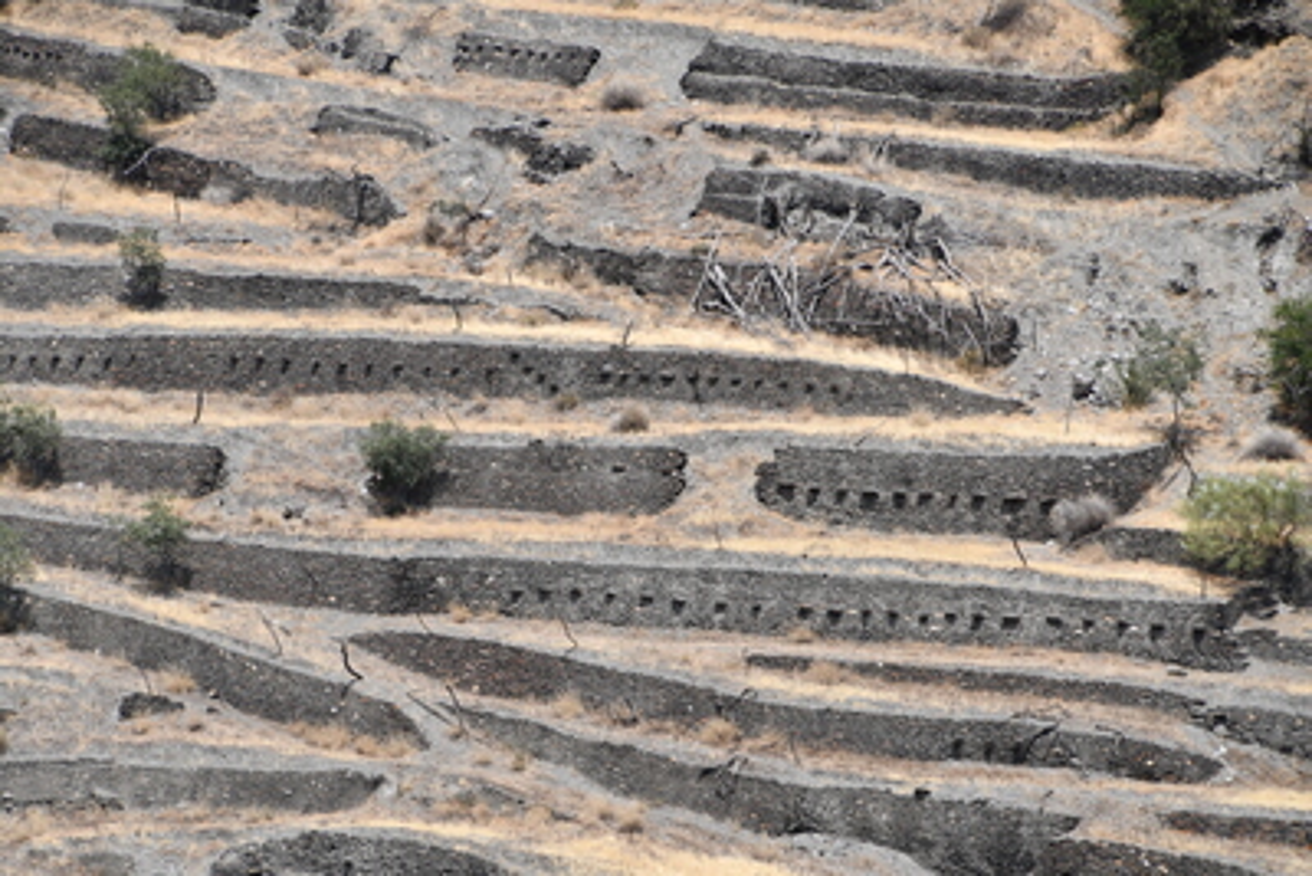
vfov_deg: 5.2
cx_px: 656
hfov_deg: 7.9
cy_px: 438
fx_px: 9551
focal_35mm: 262
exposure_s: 1/500
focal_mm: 175
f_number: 8
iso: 180
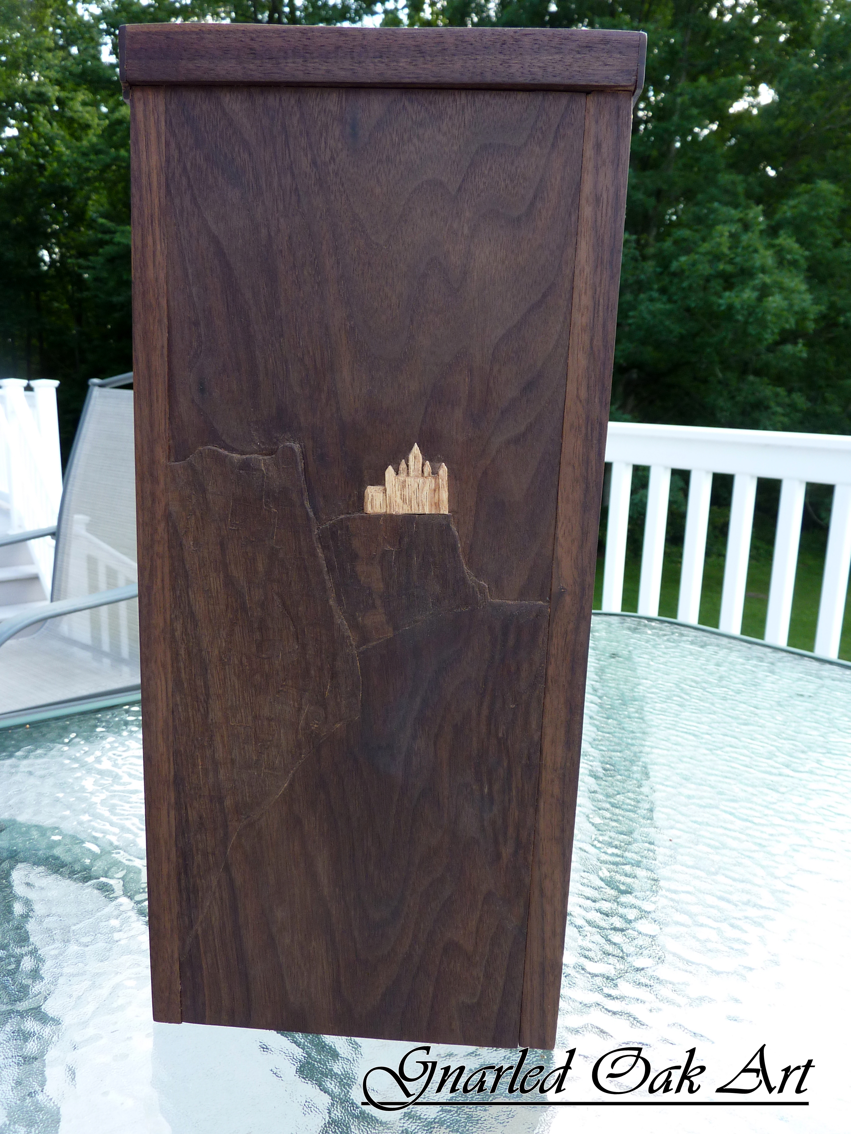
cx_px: 426
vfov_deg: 69.4
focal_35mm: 25
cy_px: 567
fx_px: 819
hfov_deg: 54.9
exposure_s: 1/60
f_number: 3.3
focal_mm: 4.1
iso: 80
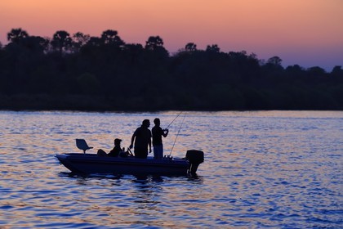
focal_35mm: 170
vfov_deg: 8.1
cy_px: 114
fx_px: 1620
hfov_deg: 12.1
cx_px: 172
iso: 1600
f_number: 4
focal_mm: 170
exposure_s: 1/40
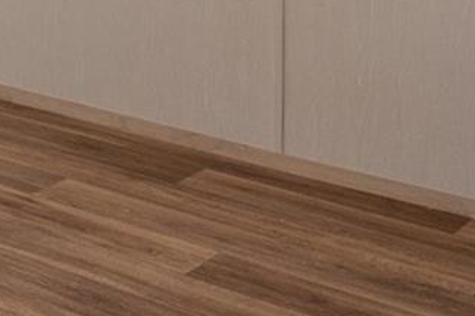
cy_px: -262
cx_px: -515
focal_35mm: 96
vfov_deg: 12.8
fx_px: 1272
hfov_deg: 15.9
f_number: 8
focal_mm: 13
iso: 320
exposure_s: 1/160
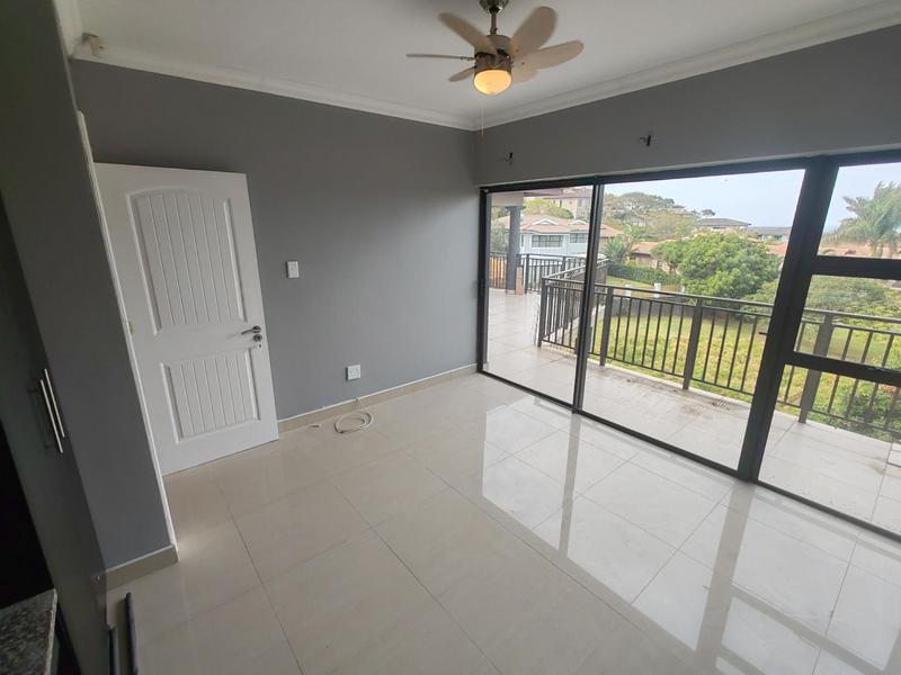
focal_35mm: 16
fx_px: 416
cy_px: 338
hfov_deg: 94.5
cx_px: 450
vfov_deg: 78.1
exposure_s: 1/240
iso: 50
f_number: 2.2
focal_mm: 1.96
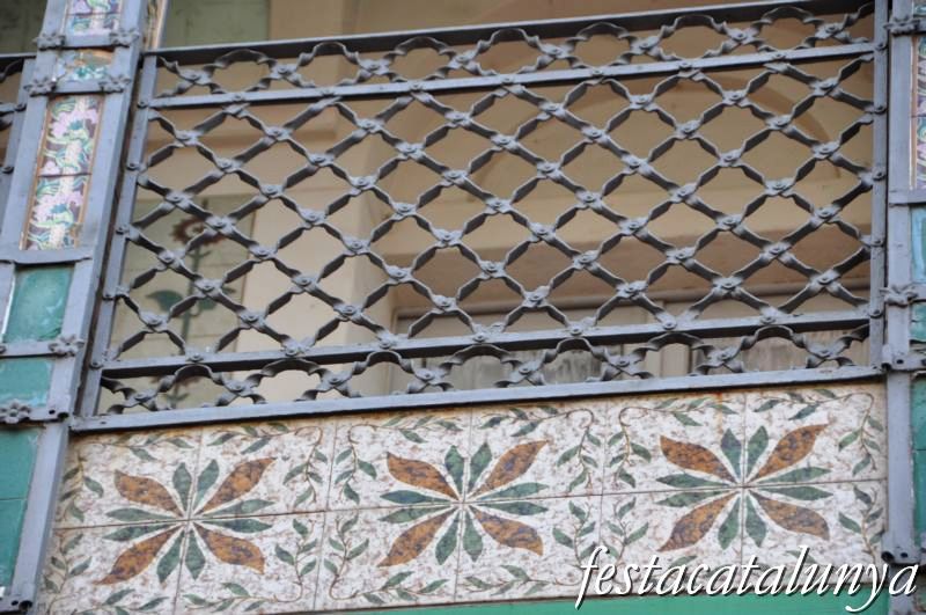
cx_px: 463
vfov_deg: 7.0
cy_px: 308
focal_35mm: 195
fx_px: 5009
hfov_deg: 10.6
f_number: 5.6
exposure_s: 1/125
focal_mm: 130
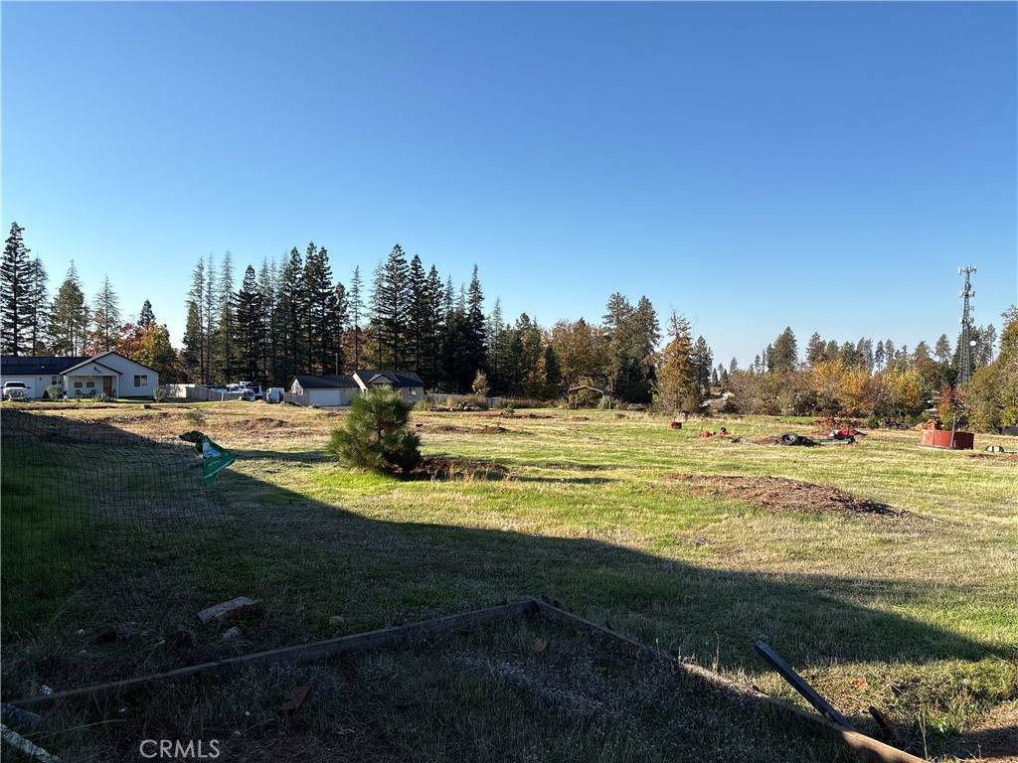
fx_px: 765
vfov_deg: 53.1
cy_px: 382
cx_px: 509
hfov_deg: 67.3
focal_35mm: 26
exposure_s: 1/2639
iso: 50
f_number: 1.6
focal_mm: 5.96
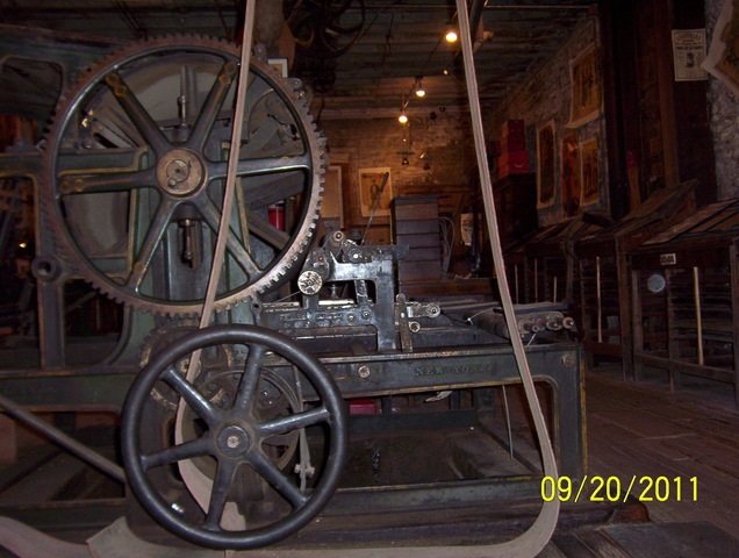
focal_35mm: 36
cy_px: 279
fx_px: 770
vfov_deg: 39.8
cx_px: 370
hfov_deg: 51.3
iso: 140
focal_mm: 5.54
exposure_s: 1/30
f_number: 2.76
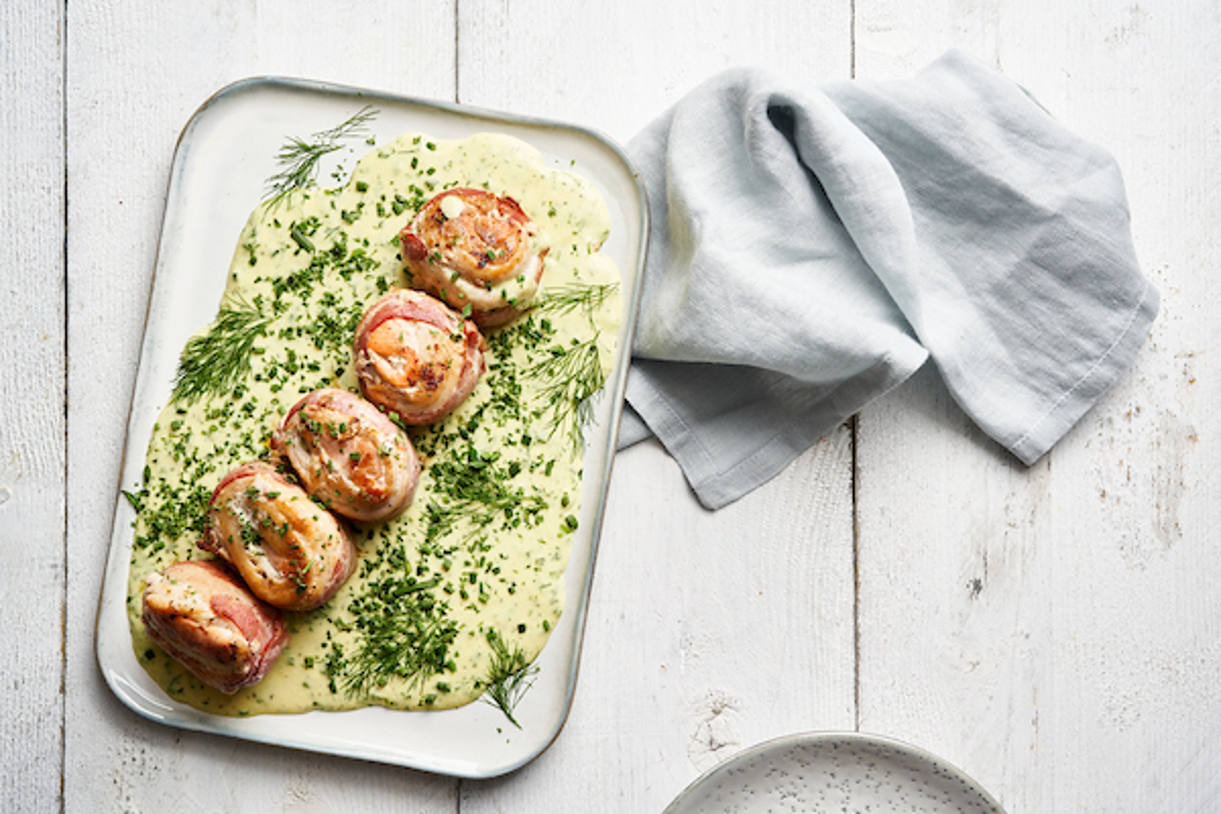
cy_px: 407
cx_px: 610
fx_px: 1696
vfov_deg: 27.0
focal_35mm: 50
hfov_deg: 39.6
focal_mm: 50
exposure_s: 1/125
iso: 200
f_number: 11
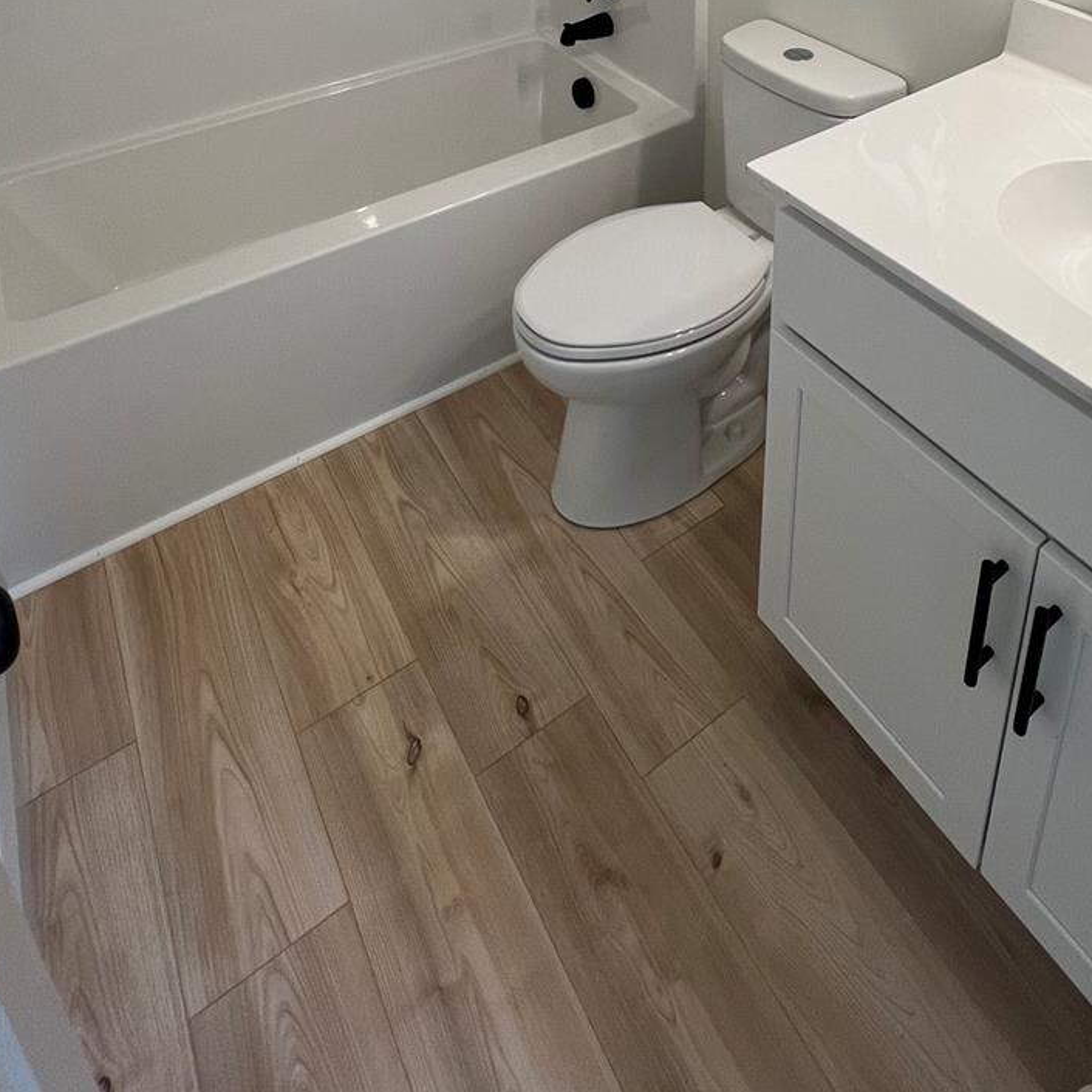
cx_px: 674
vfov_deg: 50.4
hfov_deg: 62.2
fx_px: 892
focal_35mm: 25
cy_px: -8
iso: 125
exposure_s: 1/120
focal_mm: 1.57
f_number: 1.8
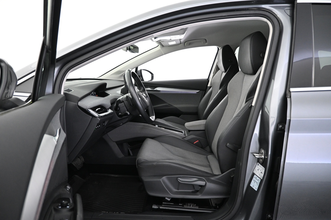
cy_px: 110
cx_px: 166
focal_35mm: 24
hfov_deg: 73.7
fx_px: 221
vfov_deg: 53.1
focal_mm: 16
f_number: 3.5
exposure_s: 1/30
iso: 1600
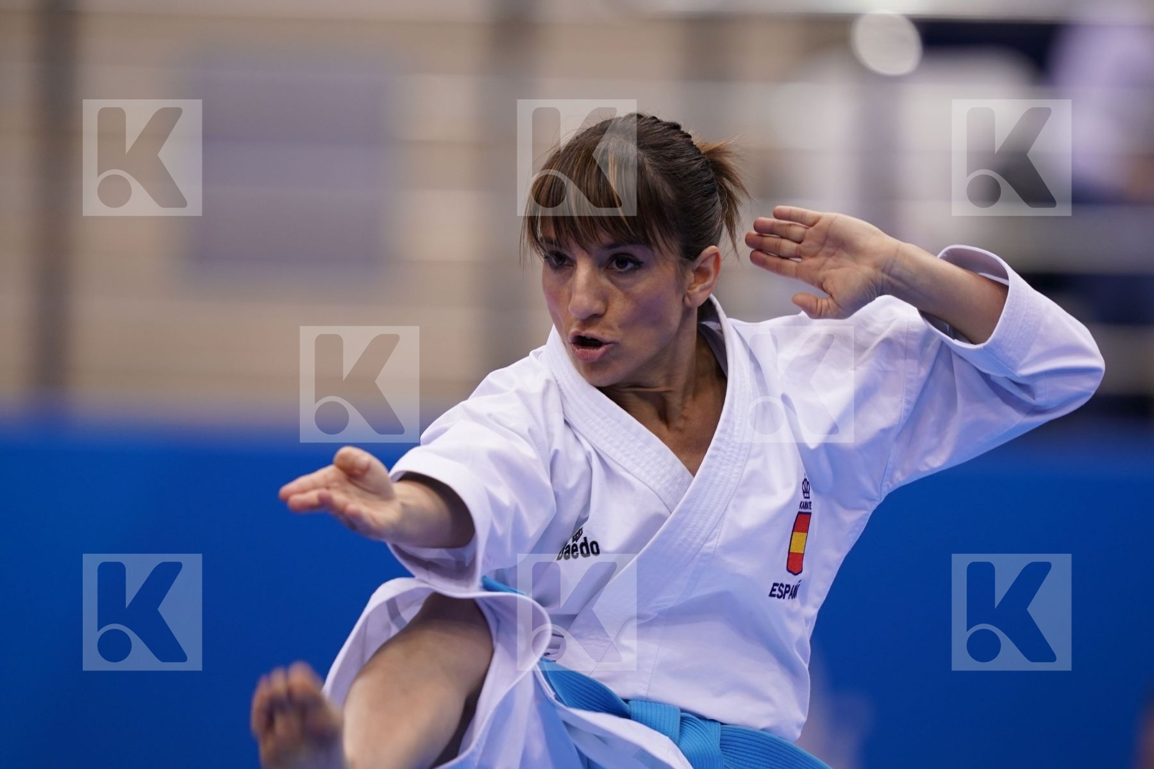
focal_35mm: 600
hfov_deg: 3.4
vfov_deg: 2.3
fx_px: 19232
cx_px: 577
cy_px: 384
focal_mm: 400
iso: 500
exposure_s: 1/500
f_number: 2.8
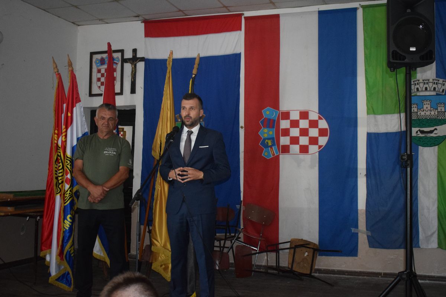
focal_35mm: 42
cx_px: 223
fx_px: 520
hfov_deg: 46.4
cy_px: 148
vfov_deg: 31.9
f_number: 4.2
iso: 3200
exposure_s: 1/60
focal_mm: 28
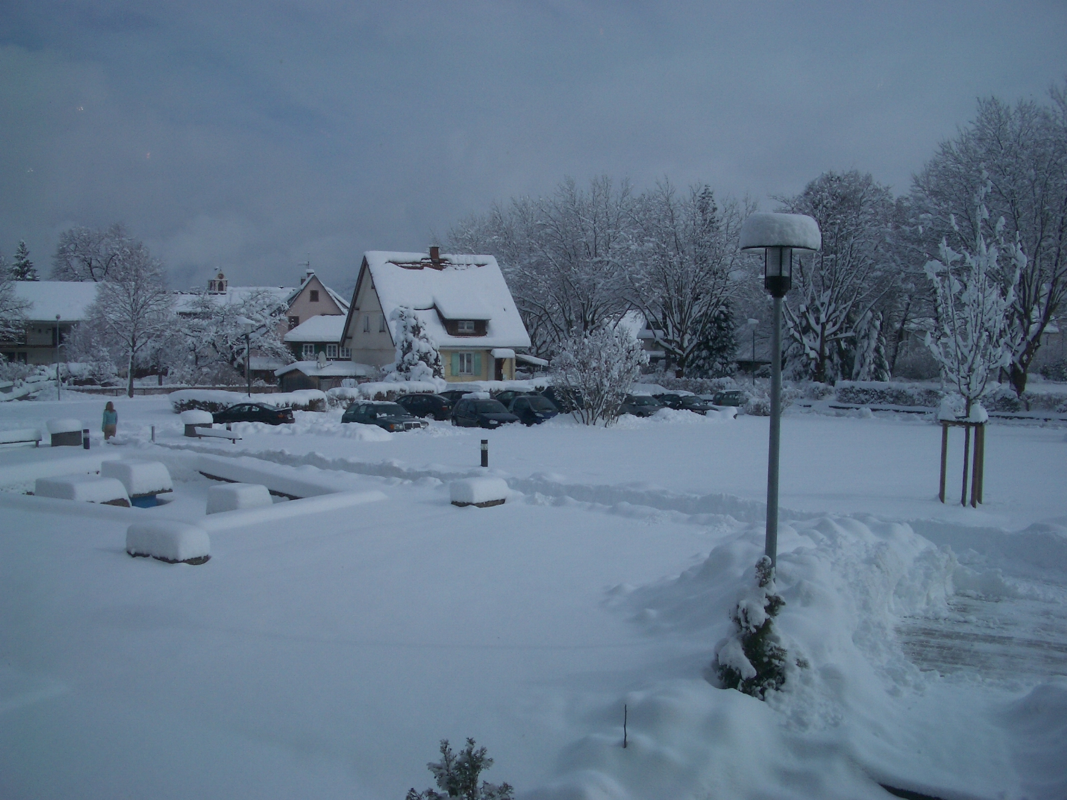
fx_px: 1079
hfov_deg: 52.6
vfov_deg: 40.7
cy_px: 400
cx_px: 534
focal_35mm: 35
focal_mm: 5.8
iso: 50
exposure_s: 1/2000
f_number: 4.3
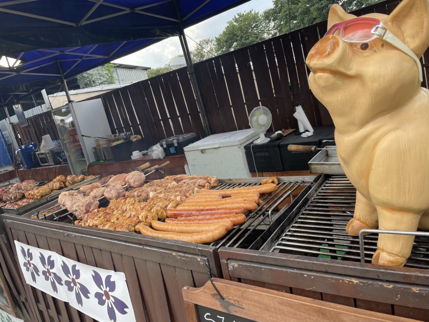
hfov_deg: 67.3
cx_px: 214
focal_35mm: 26
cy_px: 161
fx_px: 322
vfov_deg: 53.1
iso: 32
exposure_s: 1/575
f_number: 1.6
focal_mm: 4.2
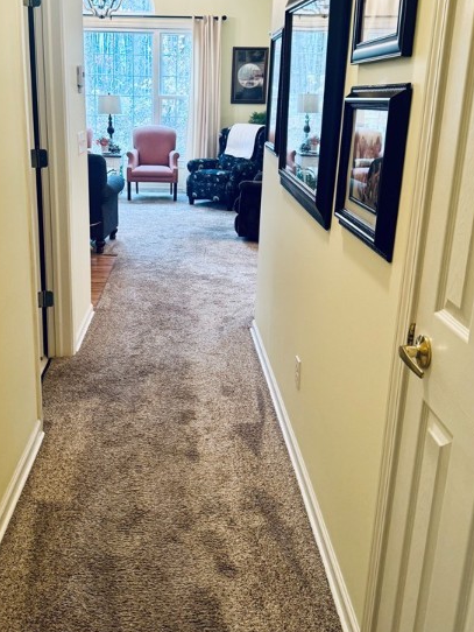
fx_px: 620
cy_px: 269
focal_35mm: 34
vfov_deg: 53.7
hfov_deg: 41.5
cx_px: 174
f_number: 1.78
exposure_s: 1/60
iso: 250
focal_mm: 6.76
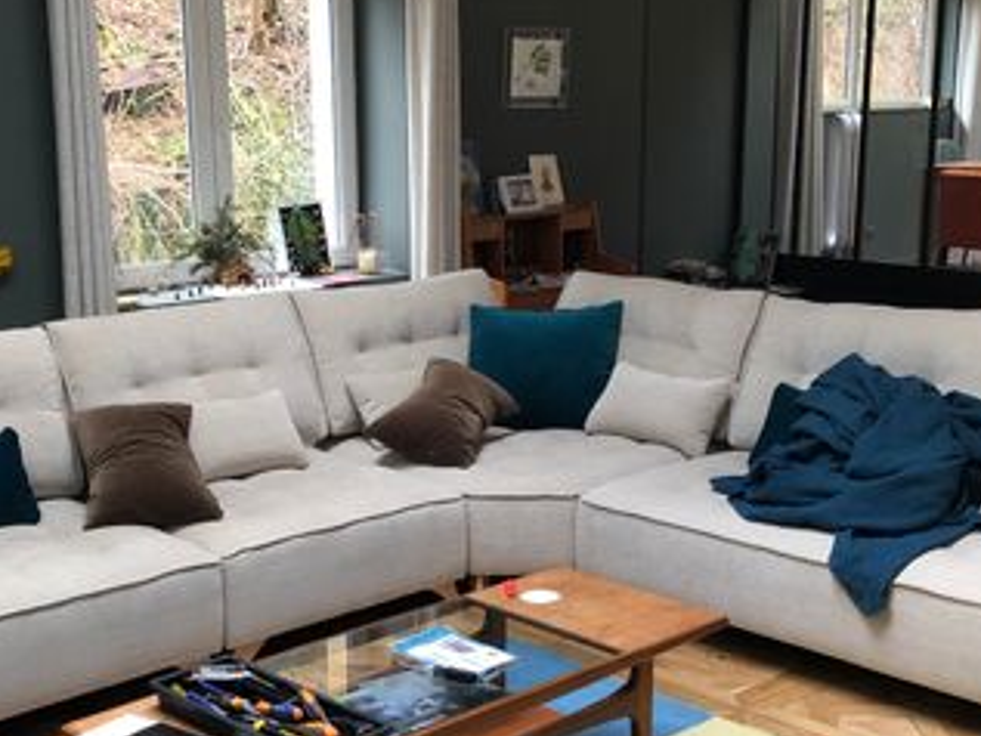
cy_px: 476
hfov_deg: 36.1
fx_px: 1503
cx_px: 421
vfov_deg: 27.4
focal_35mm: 53
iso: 32
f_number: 1.8
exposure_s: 1/30
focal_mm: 3.99
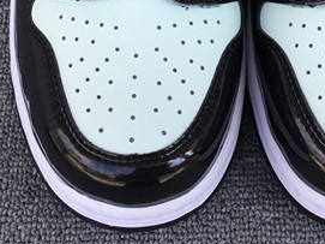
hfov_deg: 19.0
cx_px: 215
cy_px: -134
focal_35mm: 103
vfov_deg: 13.4
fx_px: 967
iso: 25
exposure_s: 1/313
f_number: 2.4
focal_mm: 3.3
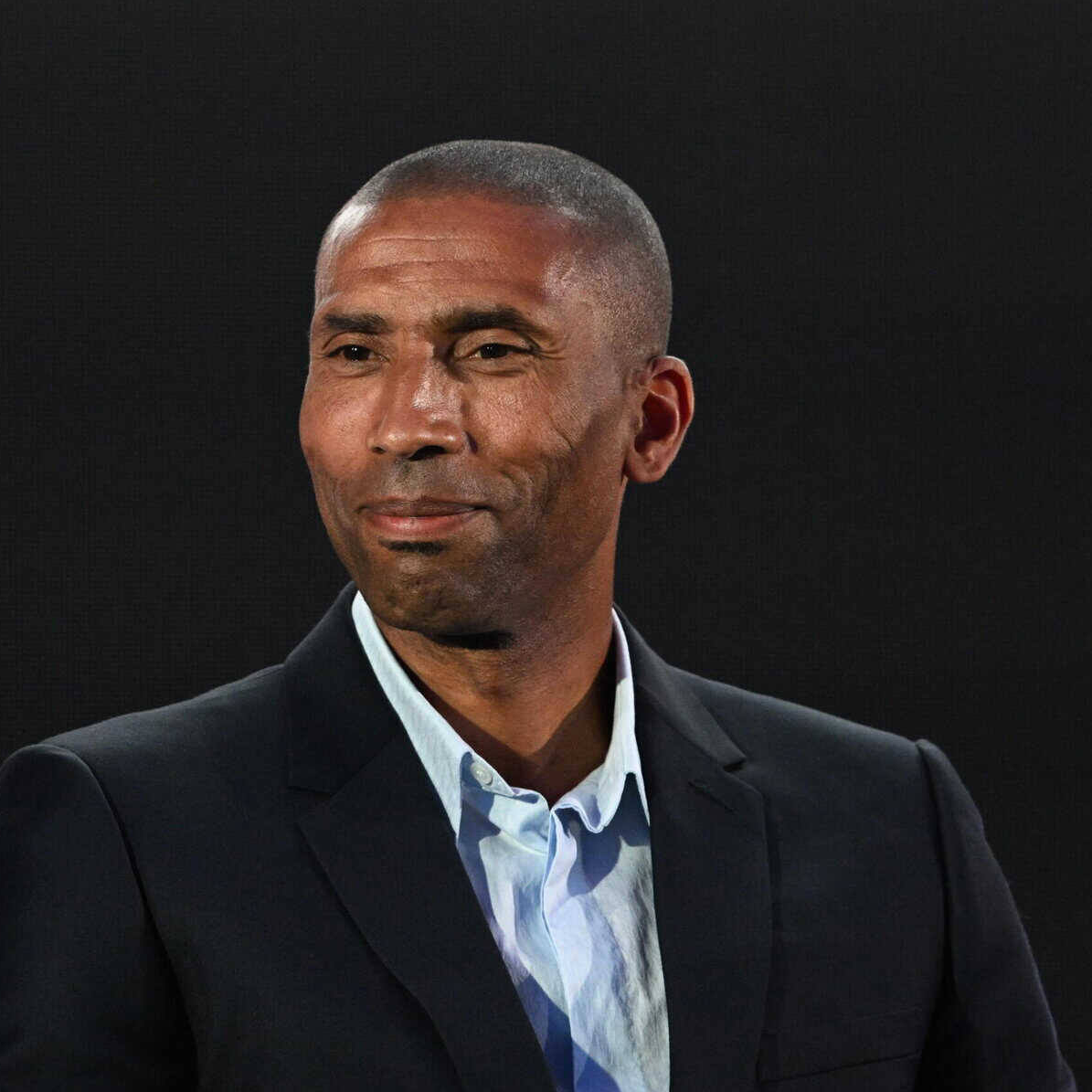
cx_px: 319
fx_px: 13705
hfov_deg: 4.6
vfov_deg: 4.6
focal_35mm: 384
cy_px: 545
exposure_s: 1/250
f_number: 5.6
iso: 4000
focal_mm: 200
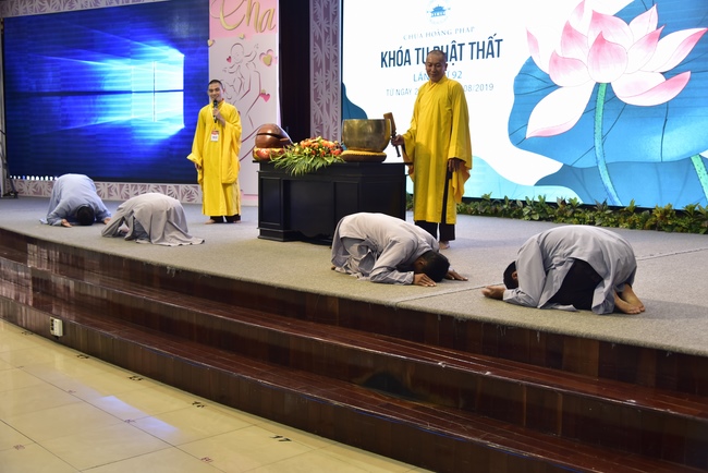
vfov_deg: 33.4
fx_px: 787
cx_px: 354
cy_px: 236
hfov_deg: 48.4
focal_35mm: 40
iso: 640
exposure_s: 1/50
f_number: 4
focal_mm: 40
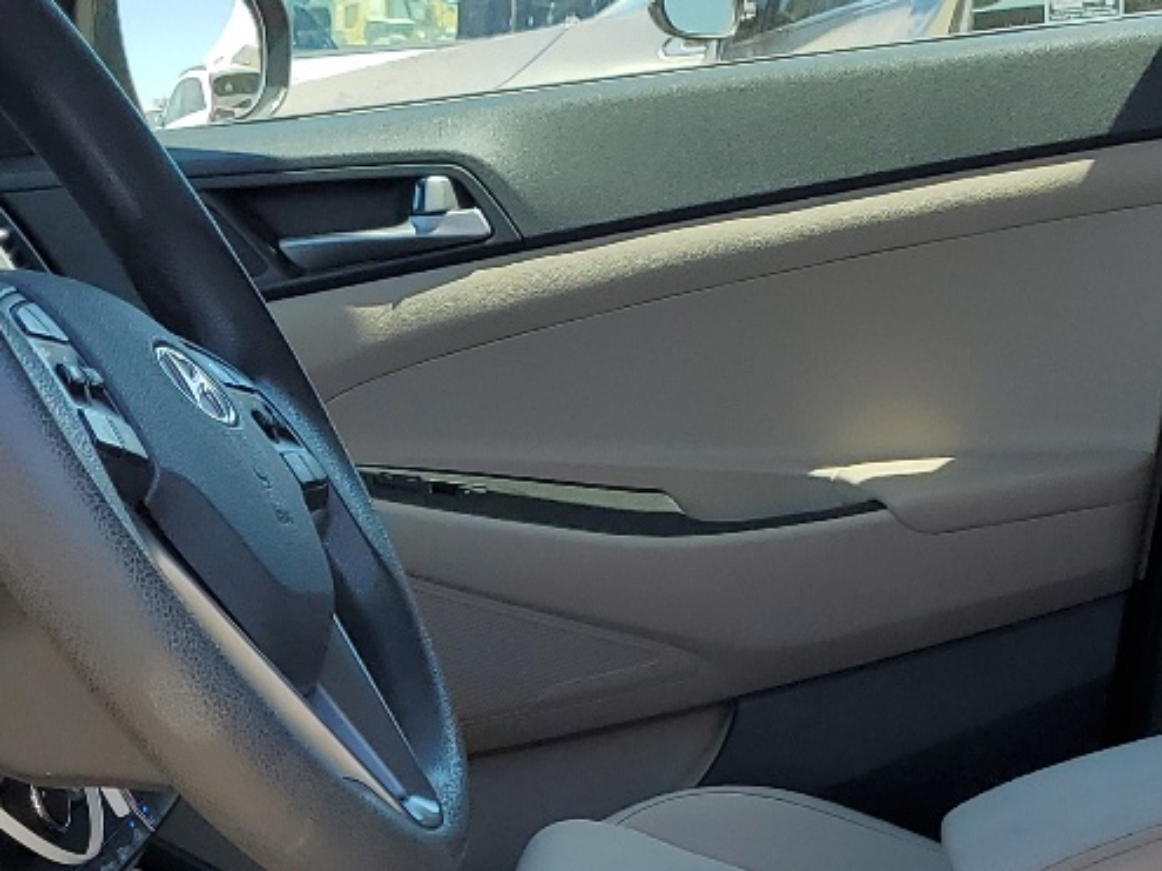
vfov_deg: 16.9
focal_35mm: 84
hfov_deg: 23.3
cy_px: 995
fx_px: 2819
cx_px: 533
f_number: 1.5
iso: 50
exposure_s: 1/714
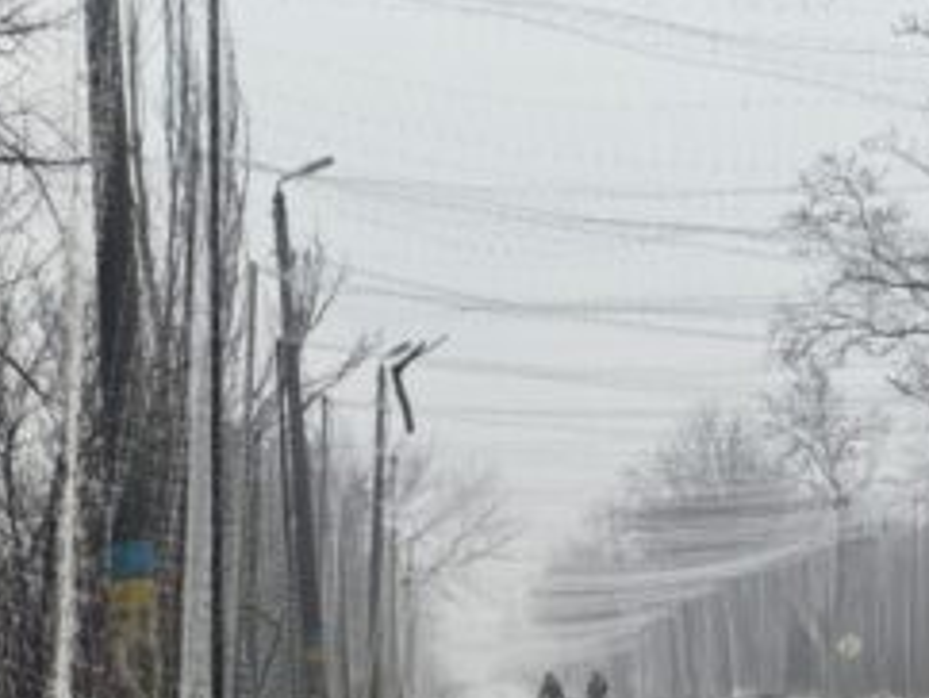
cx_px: 775
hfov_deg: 12.3
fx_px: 4271
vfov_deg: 9.3
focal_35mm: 159
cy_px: 646
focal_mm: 9
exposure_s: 1/99
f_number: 2.8
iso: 125
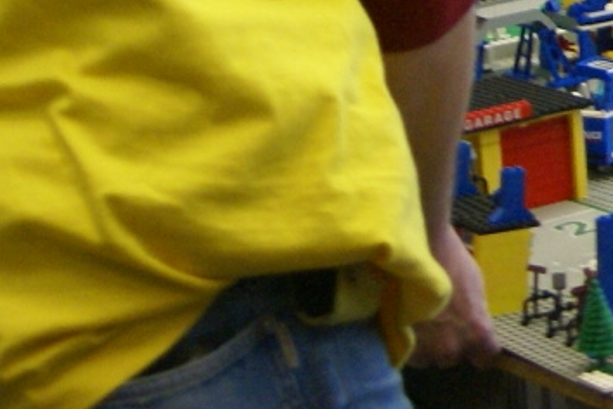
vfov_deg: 5.9
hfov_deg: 8.5
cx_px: 1294
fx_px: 3882
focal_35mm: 228
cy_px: -295
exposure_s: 1/30
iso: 400
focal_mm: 28
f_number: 4
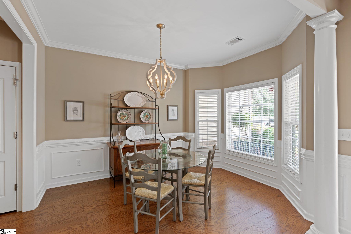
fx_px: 156
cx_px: 176
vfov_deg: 73.7
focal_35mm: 16
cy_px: 117
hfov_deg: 96.7
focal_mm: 16
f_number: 9
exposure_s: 1/2
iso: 200
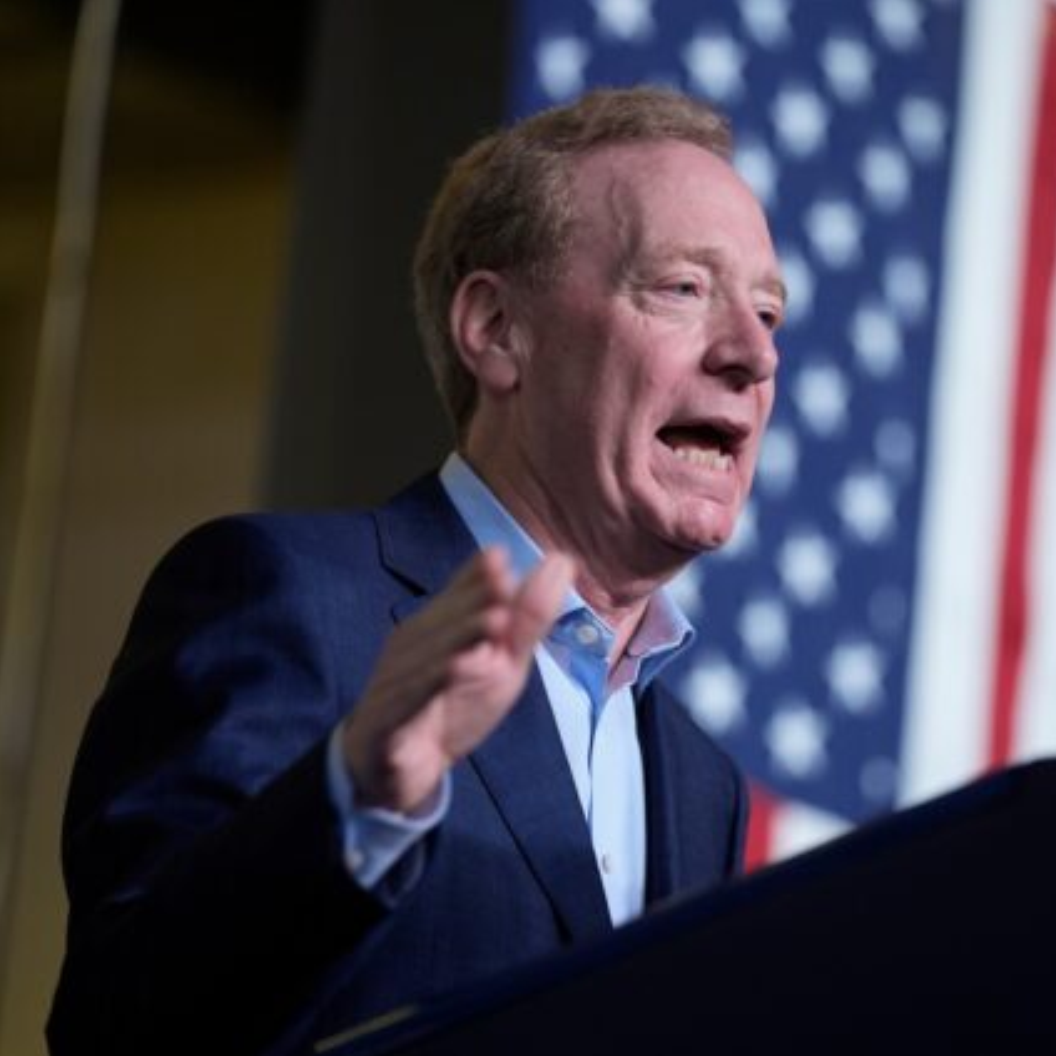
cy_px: 529
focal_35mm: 177
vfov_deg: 9.9
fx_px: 6109
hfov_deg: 9.9
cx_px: 672
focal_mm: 138
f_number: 2.8
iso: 2000
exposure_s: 1/320
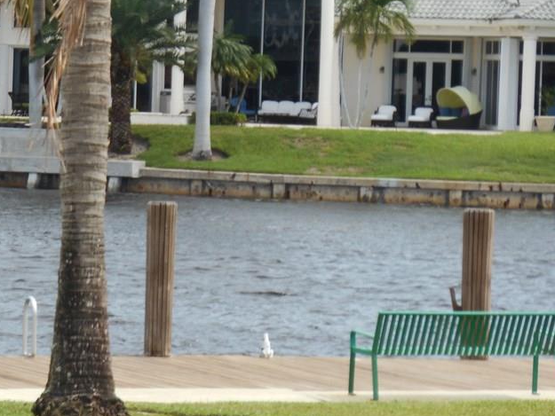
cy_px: 95
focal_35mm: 259
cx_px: 122
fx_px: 4153
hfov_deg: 7.6
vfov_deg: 5.7
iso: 80
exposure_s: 1/200
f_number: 6
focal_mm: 28.3
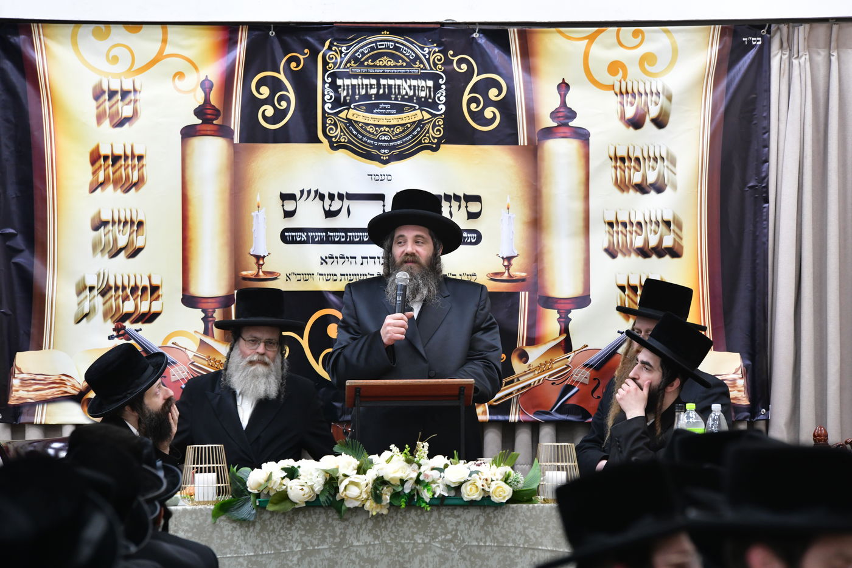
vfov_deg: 6.9
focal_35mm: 200
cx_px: 426
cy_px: 284
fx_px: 4732
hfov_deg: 10.3
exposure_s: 1/100
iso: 2000
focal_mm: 200
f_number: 5.6
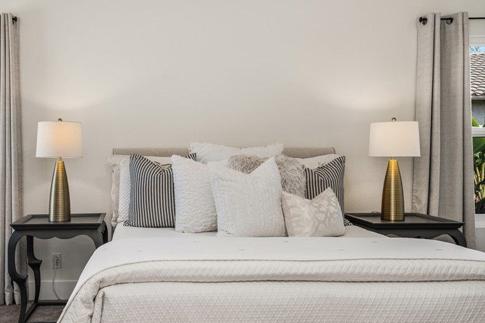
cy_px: 165
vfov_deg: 37.8
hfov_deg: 53.3
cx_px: 159
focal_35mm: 35
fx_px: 471
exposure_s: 1/125
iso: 80
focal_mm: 26
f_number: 6.3
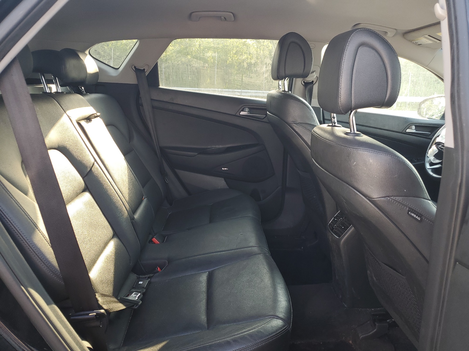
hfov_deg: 67.3
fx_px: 352
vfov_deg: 53.1
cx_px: 234
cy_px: 176
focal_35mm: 26
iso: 50
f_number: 1.5
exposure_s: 1/130
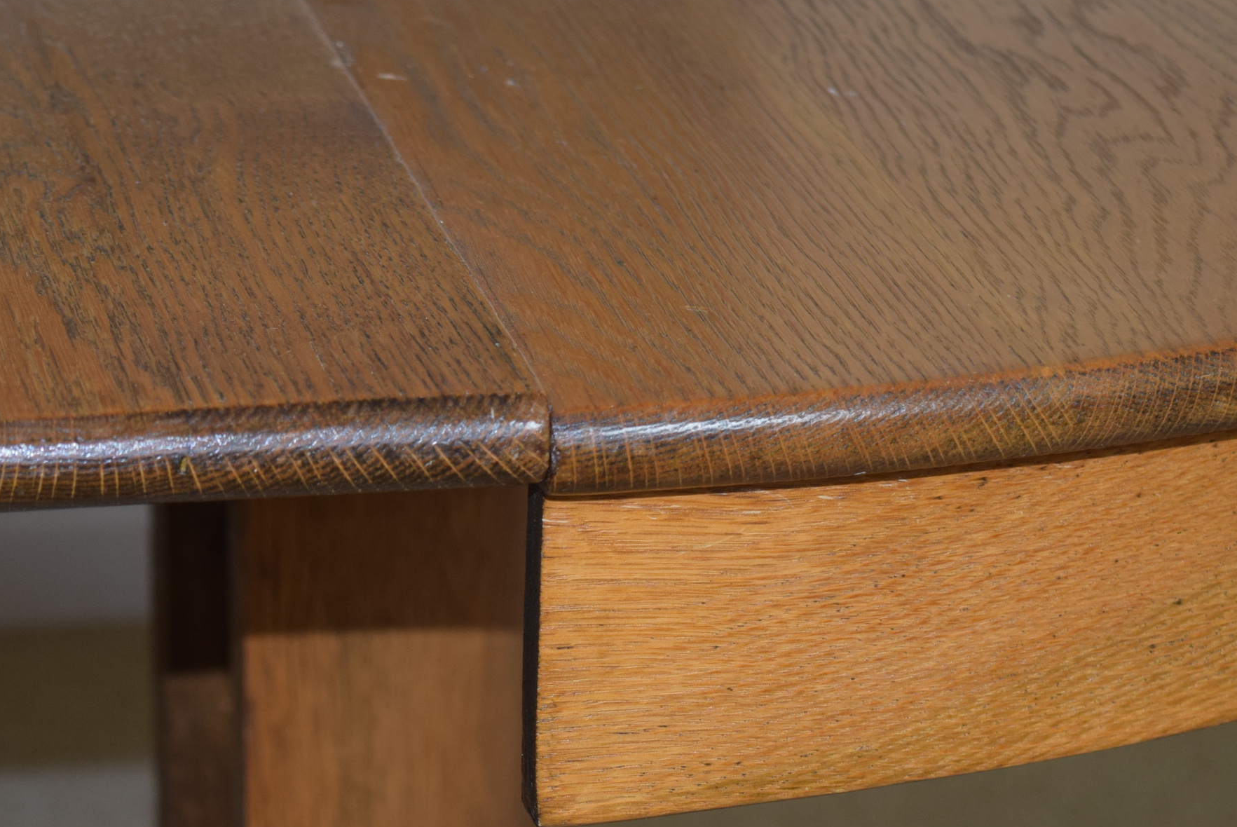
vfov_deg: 9.8
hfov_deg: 14.7
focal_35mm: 140
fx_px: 4809
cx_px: 609
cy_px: 489
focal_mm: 55
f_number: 5.6
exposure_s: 1/30
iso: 560
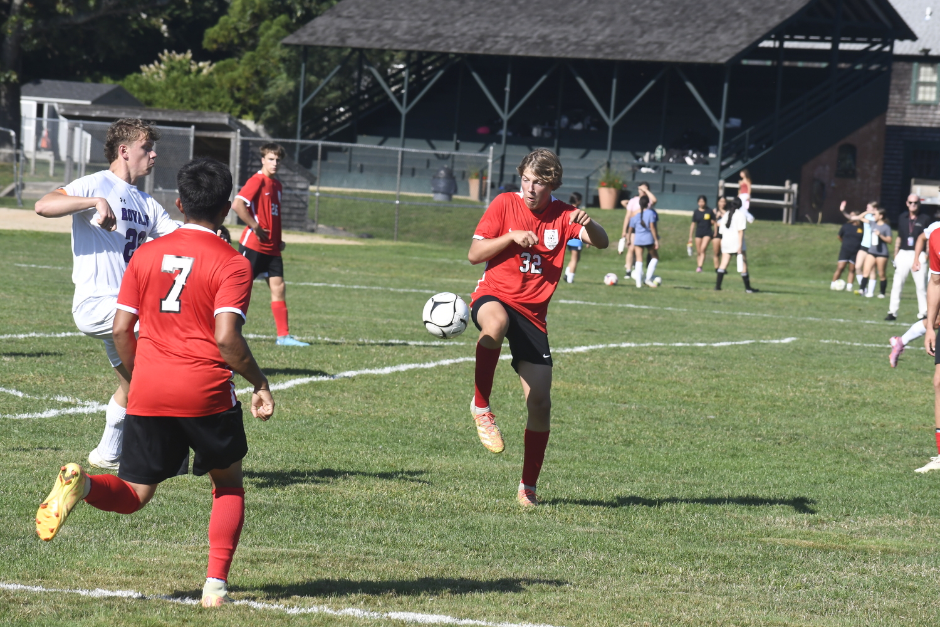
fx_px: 4778
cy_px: 314
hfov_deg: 11.2
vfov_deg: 7.5
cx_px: 470
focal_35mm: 183
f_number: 9
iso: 640
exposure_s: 1/1250
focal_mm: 122
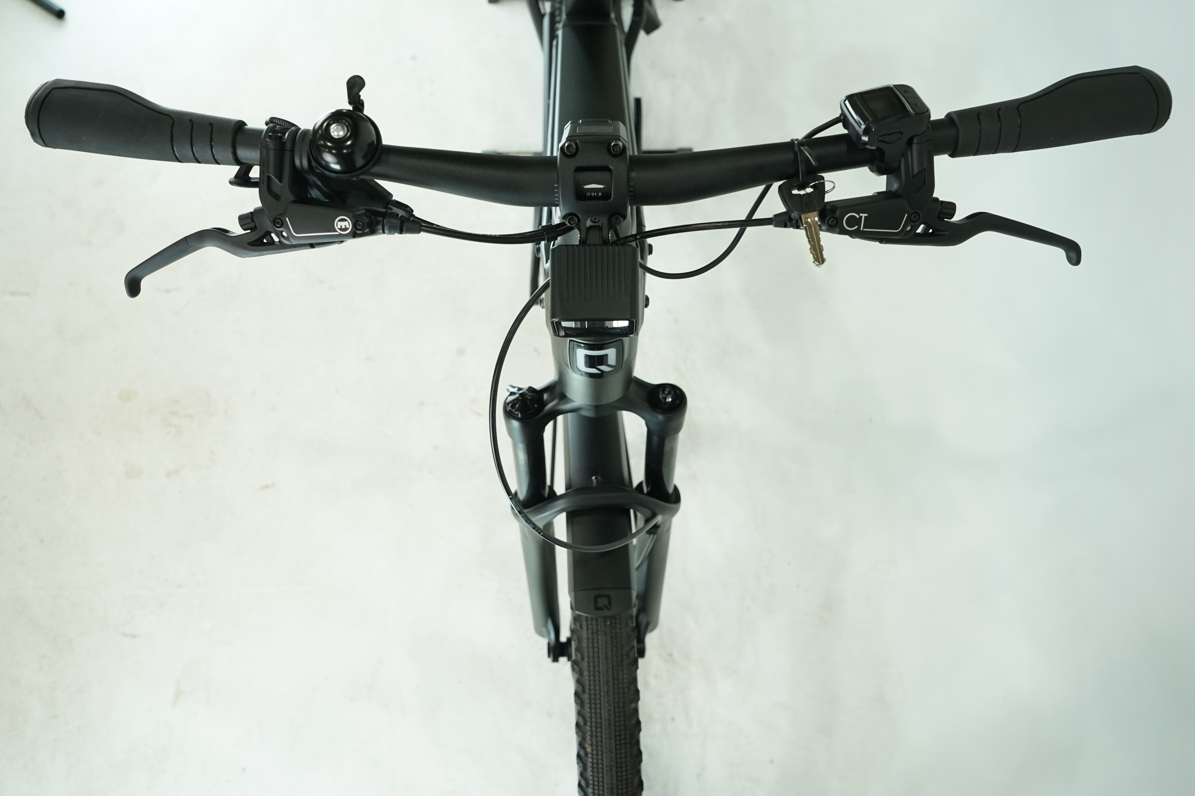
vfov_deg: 46.4
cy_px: 398
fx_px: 929
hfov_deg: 65.5
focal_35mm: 28
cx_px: 598
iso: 1600
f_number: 5.6
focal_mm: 28
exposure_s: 1/200
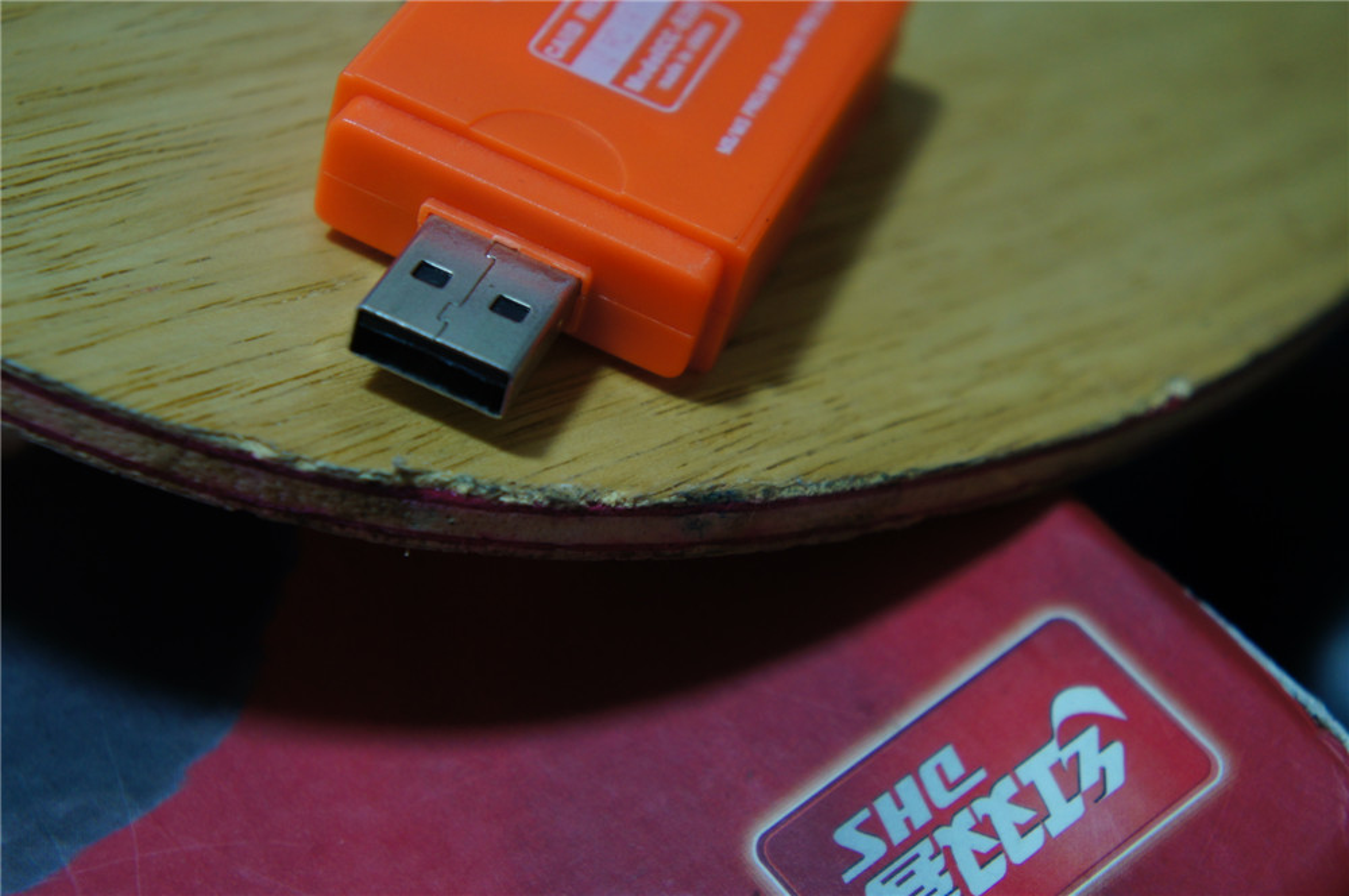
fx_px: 2526
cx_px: 674
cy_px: 448
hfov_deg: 29.9
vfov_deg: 20.1
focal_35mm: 68
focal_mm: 45
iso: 400
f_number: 5
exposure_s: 1/6
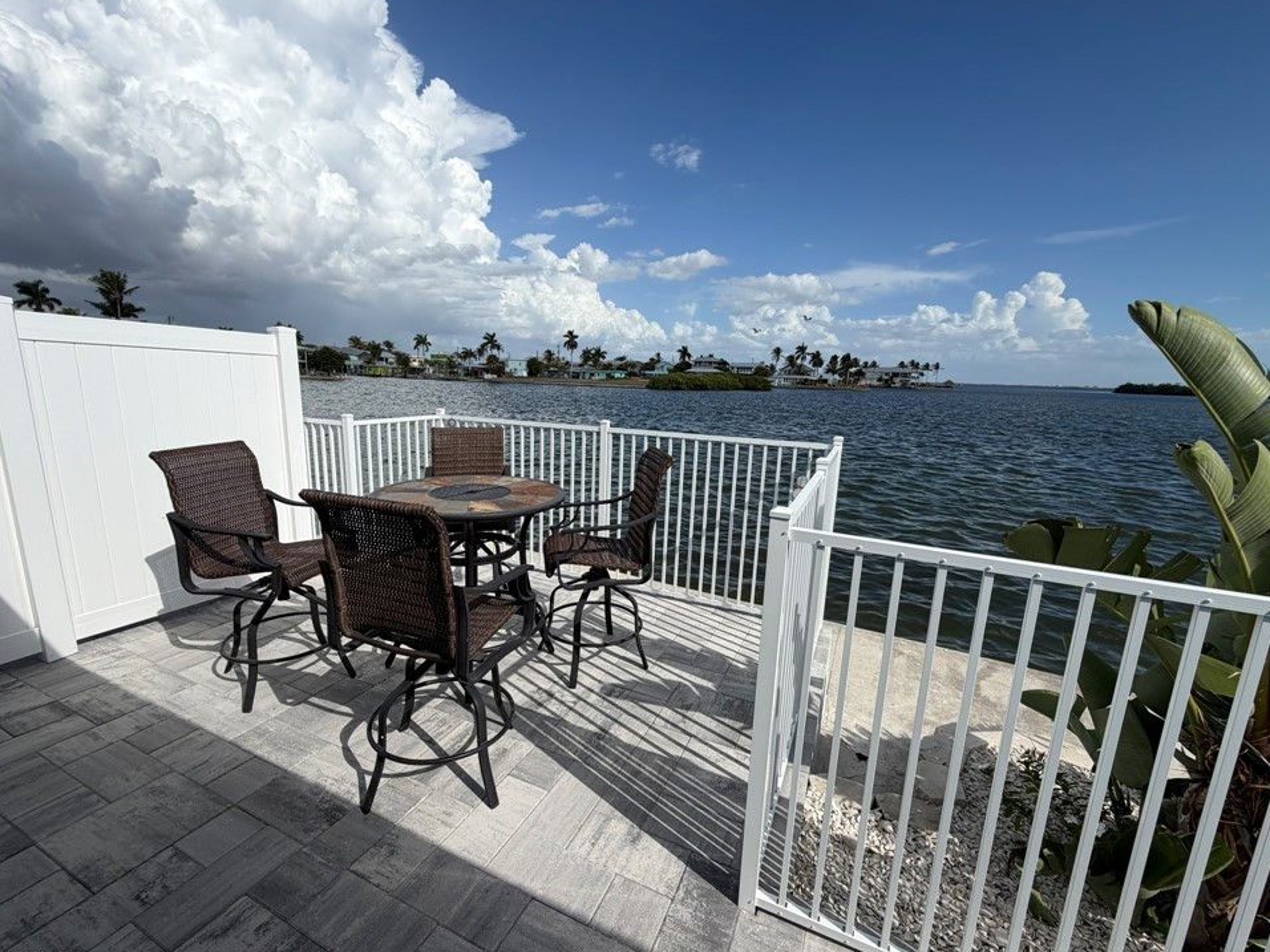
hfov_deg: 98.2
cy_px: 478
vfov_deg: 81.7
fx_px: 550
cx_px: 627
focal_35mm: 15
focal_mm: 2.22
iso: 20
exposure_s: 1/1795
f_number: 2.2
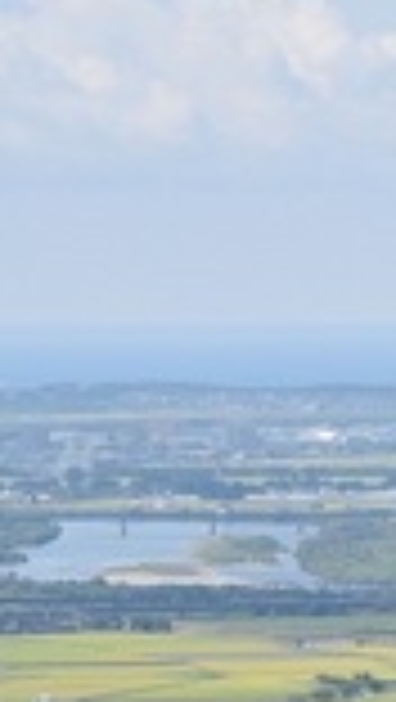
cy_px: 580
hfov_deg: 2.6
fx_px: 8839
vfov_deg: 4.5
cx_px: 796
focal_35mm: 475
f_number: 10
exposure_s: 1/400
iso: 200
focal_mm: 105
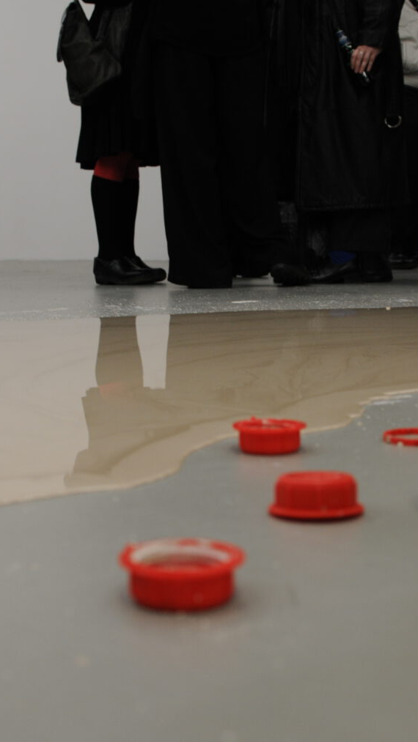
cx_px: 230
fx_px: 1094
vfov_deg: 37.5
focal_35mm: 56
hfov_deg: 21.6
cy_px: 374
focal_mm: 35
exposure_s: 1/100
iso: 640
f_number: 5
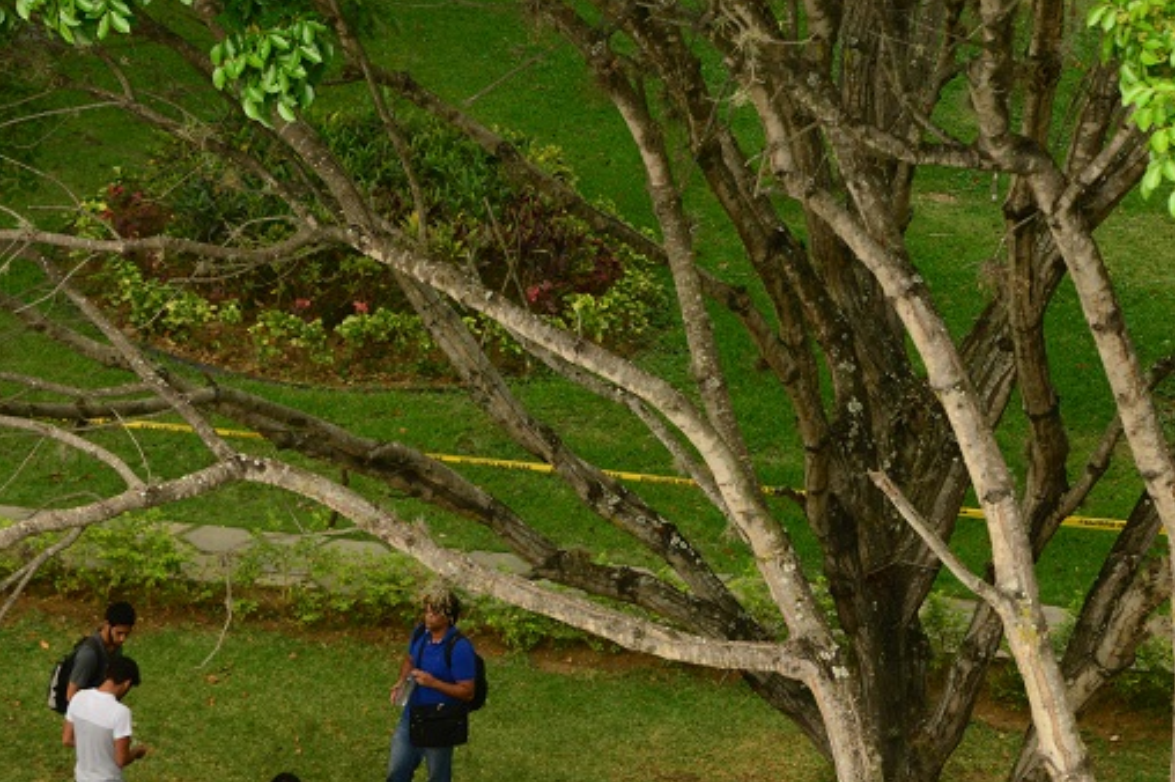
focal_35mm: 197
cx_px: 400
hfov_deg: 10.4
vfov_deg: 7.0
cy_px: 549
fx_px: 6425
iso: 2500
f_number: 13
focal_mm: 125
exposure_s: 1/125
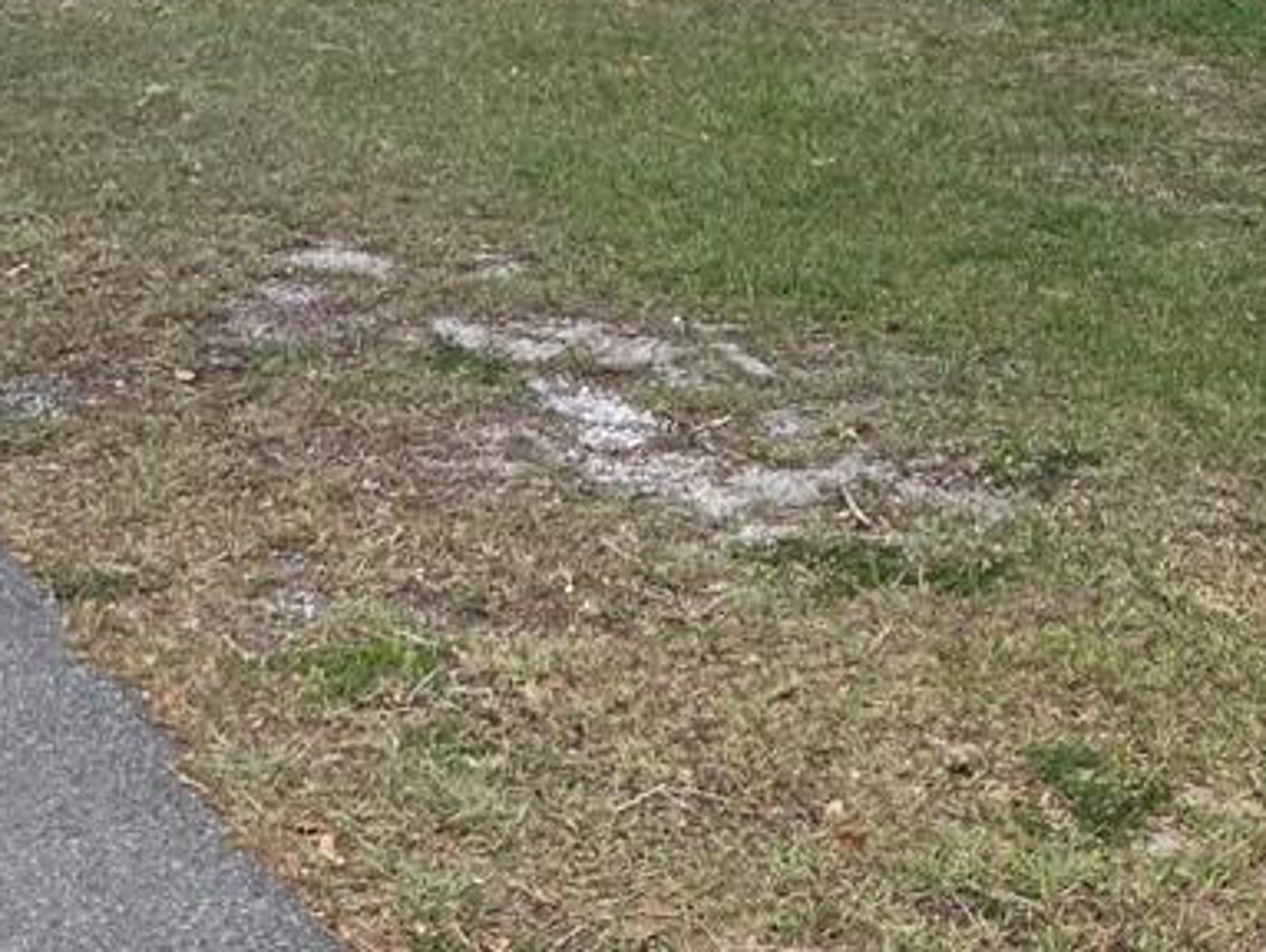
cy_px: -764
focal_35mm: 96
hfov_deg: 20.4
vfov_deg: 13.8
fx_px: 3514
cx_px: 565
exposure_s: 1/1946
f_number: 1.8
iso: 80
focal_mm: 5.4
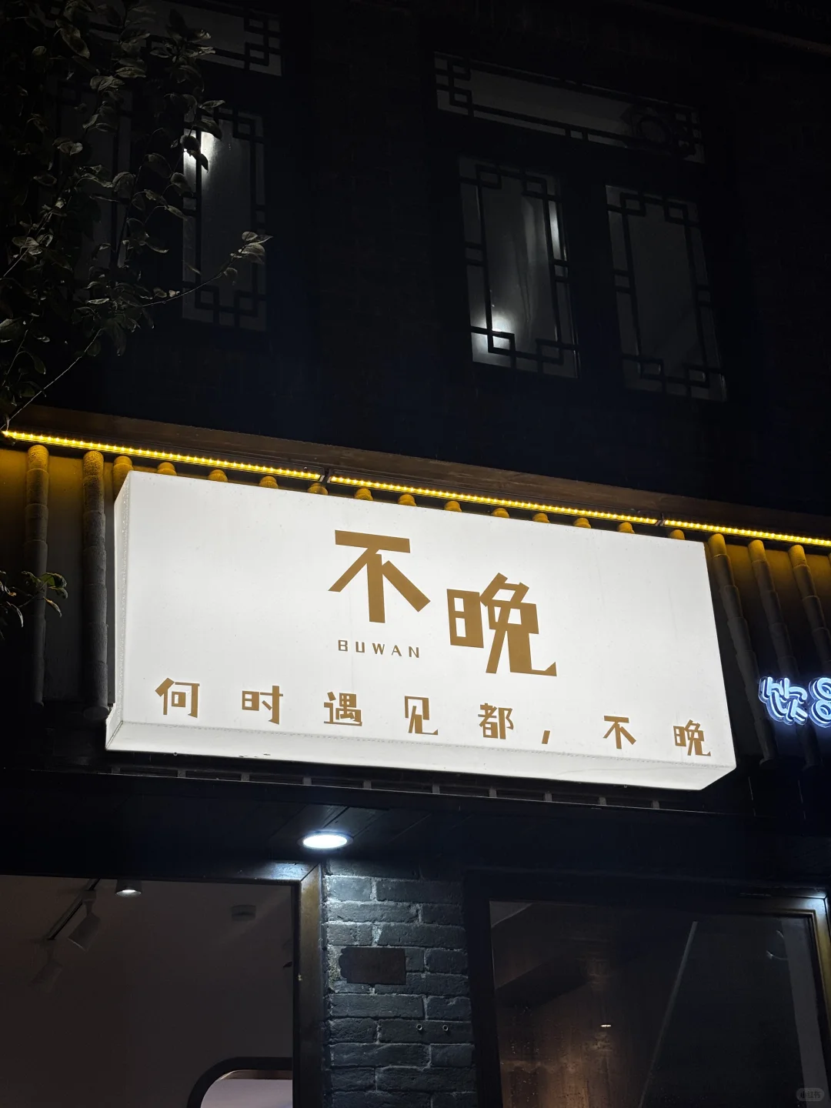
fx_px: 1664
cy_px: 554
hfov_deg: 28.0
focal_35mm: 52
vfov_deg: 36.8
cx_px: 416
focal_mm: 5.96
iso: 32
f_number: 1.6
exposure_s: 1/351
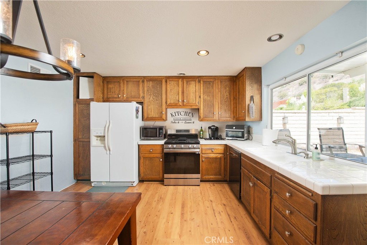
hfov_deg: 104.2
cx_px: 184
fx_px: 143
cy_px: 122
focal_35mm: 14
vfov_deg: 81.2
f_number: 6.3
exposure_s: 1/320
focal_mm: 14
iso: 400
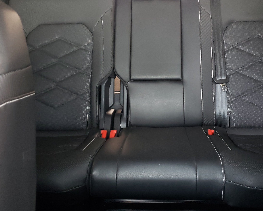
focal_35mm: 37
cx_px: 150
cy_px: 73
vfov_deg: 39.7
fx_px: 288
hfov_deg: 48.9
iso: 310
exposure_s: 1/60.2
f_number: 1.5
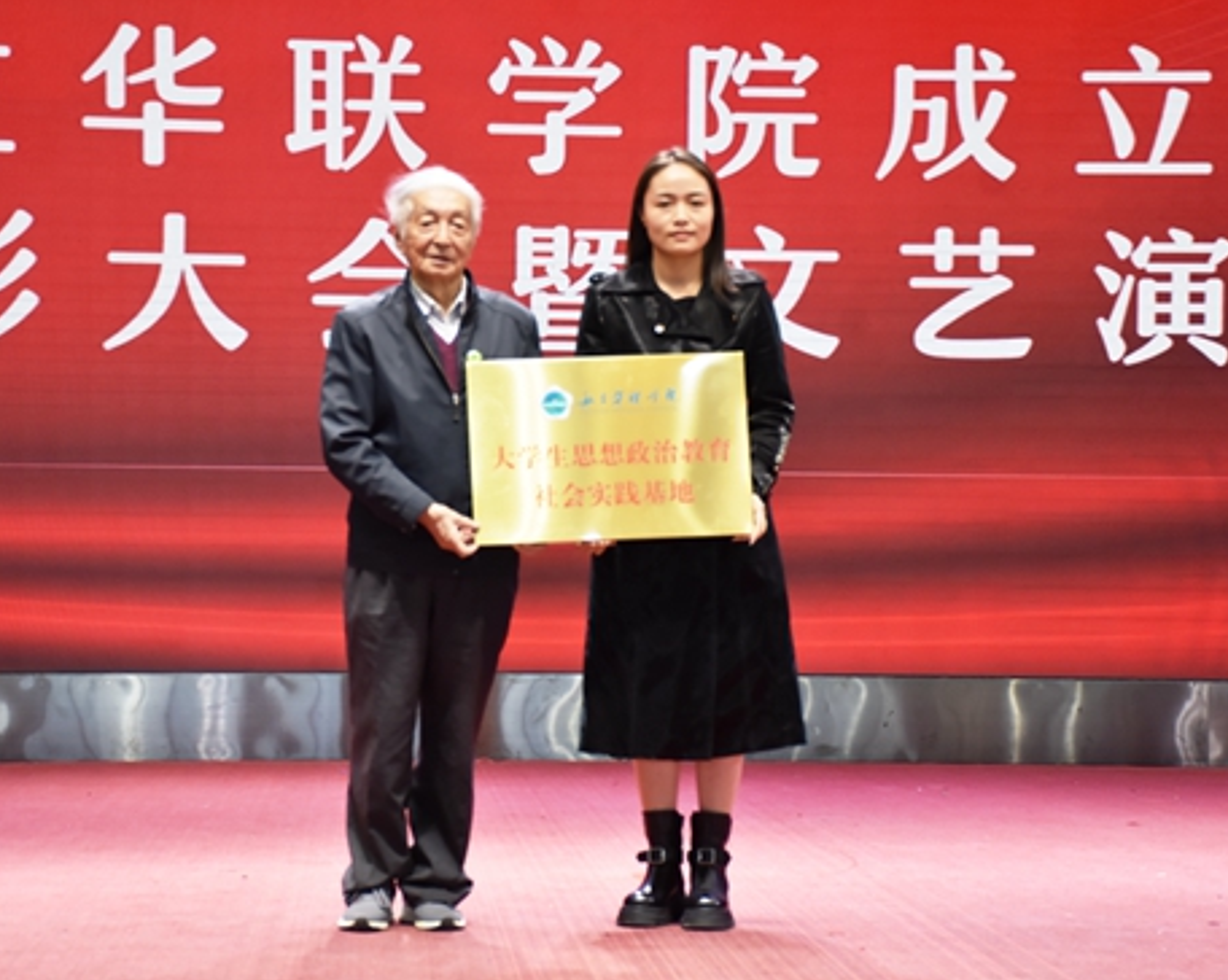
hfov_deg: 22.5
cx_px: 587
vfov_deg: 18.0
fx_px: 3087
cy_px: 489
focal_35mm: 85
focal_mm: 50
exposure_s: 1/125
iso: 1000
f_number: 5.6
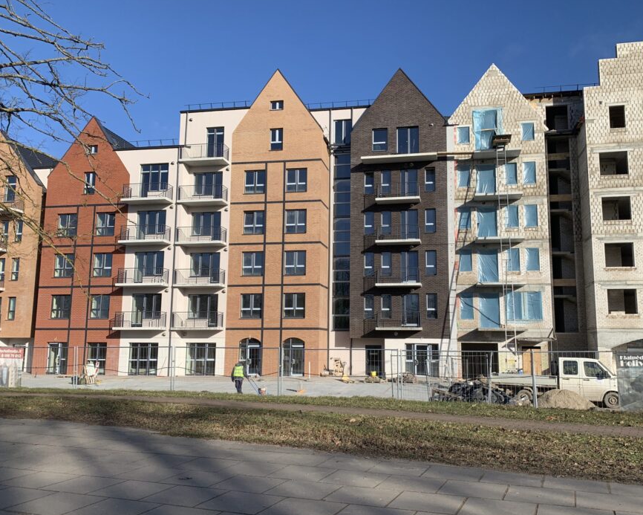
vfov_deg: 48.5
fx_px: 571
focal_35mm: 30
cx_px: 339
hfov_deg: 58.7
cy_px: 259
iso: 25
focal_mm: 4.25
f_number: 1.8
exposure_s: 1/2545
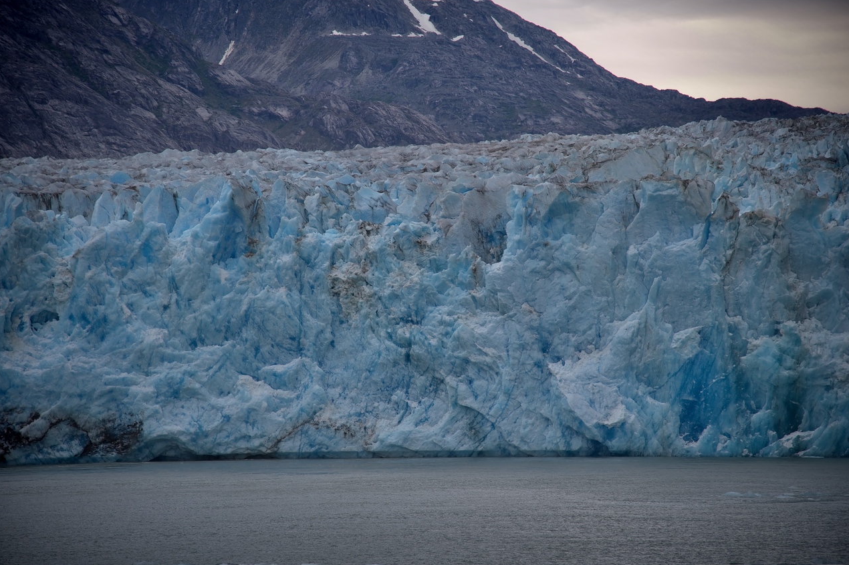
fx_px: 2853
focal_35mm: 121
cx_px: 425
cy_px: 282
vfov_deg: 11.3
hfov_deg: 16.9
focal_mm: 120
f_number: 4
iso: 100
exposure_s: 1/250
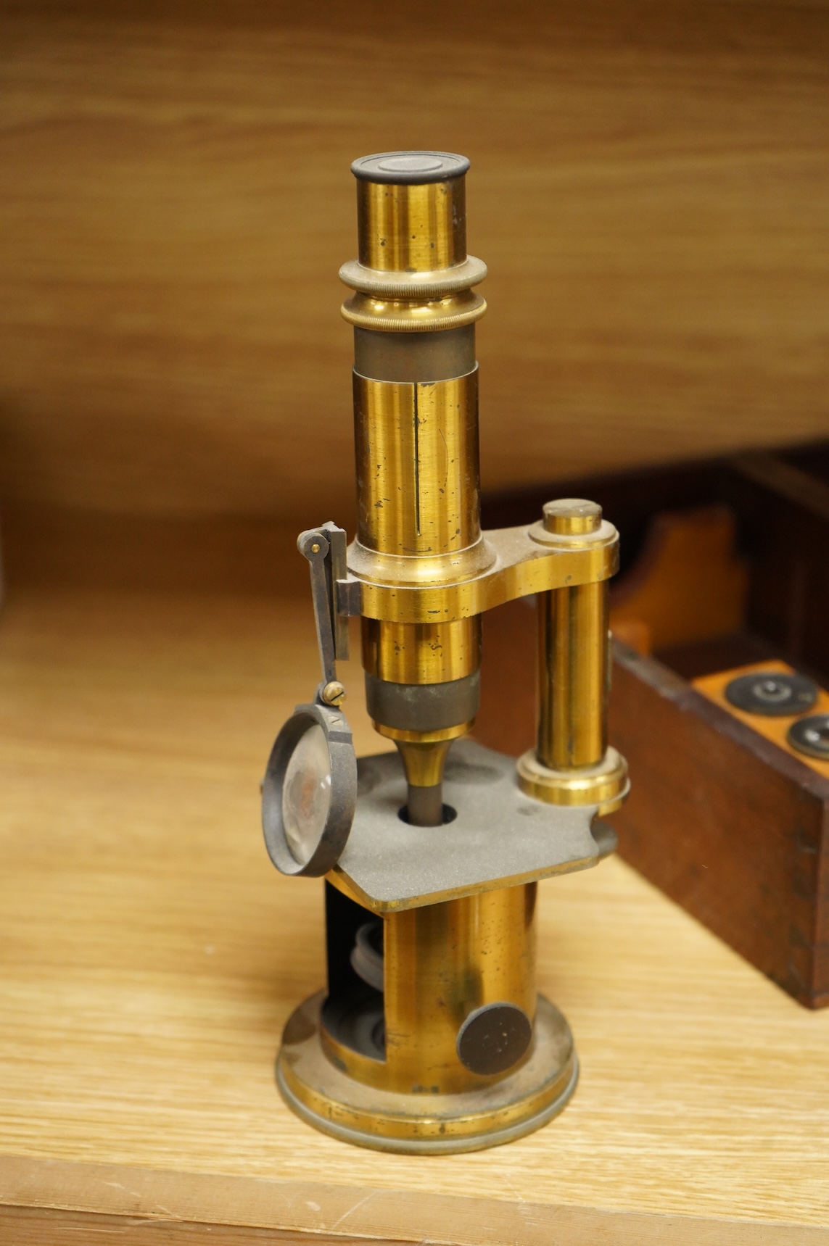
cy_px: 623
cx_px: 414
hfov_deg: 19.4
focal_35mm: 70
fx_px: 2422
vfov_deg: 28.9
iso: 4000
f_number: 5.6
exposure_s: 1/160
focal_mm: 70
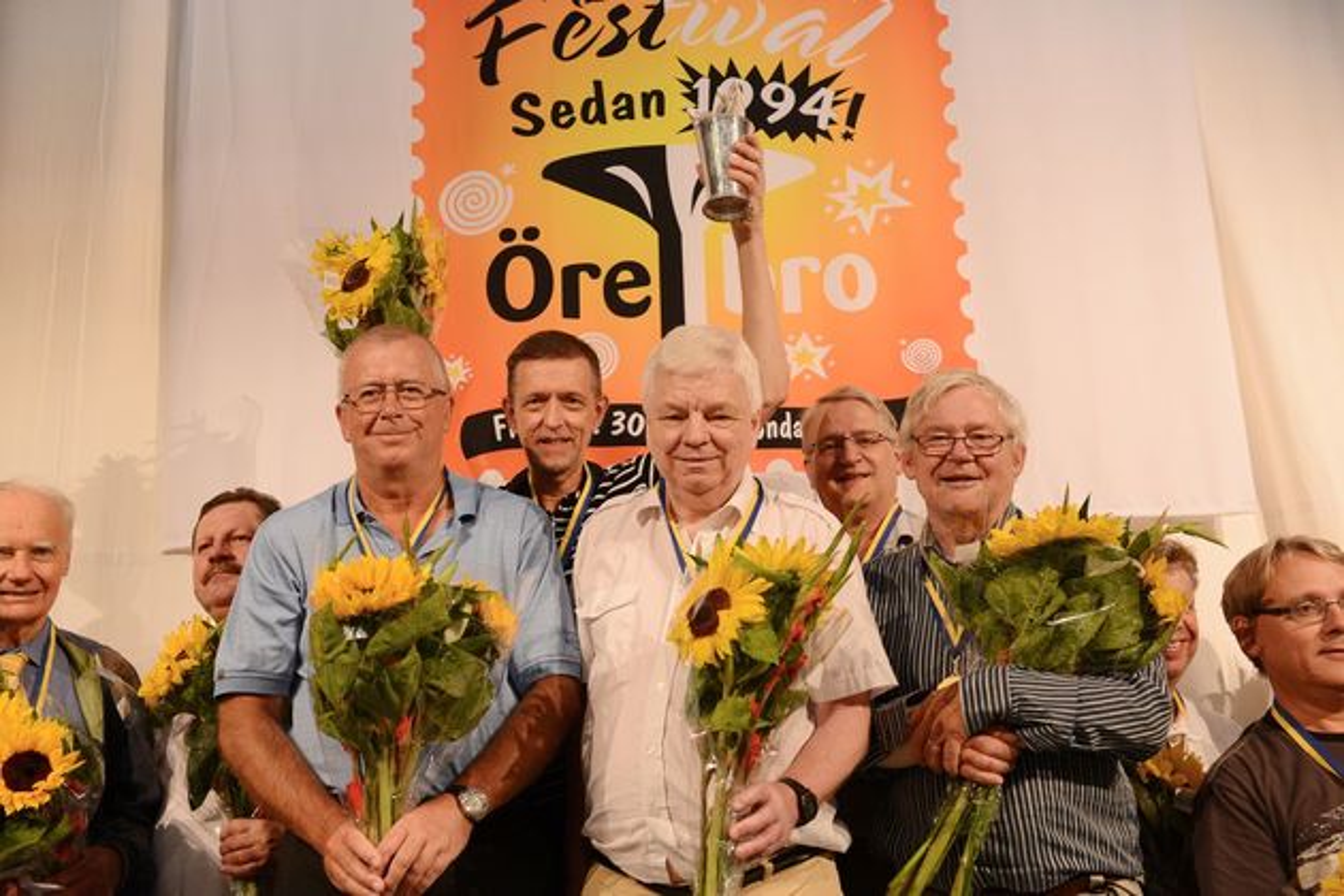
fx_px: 1419
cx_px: 672
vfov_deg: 35.1
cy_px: 448
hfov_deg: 50.7
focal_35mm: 38
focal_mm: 38
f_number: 4.5
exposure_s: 1/100
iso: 1600
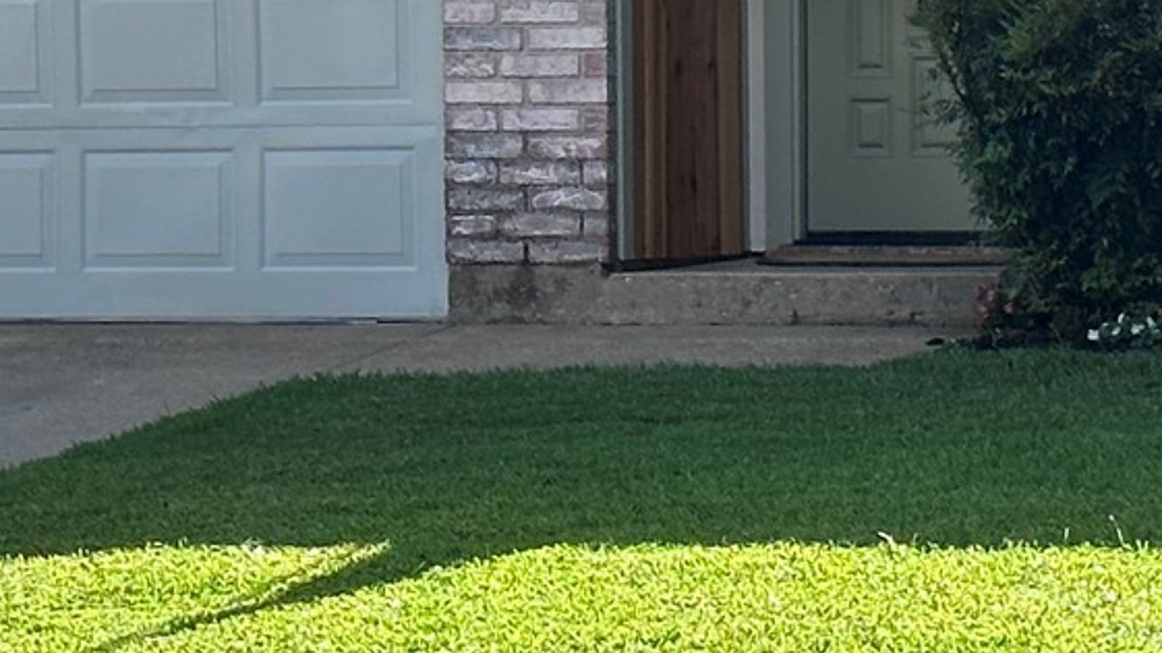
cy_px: 265
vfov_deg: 6.3
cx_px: 884
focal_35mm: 191
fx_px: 5882
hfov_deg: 11.3
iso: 64
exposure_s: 1/1357
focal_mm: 6.86
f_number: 1.78
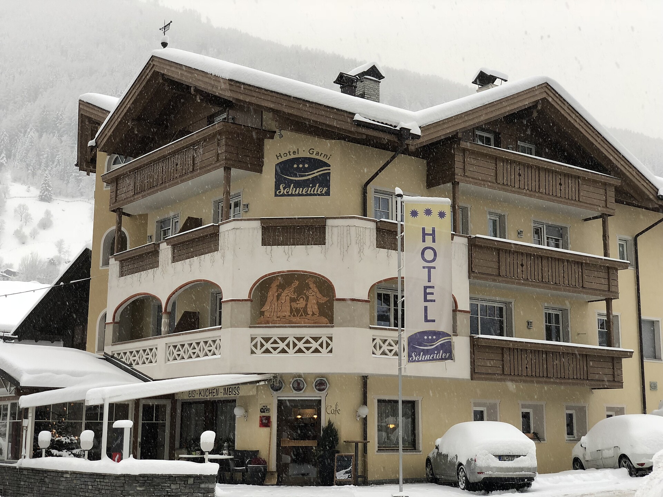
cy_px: 248
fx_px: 996
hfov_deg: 36.8
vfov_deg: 28.0
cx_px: 332
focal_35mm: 52
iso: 25
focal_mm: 6
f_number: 2.4
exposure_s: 1/50
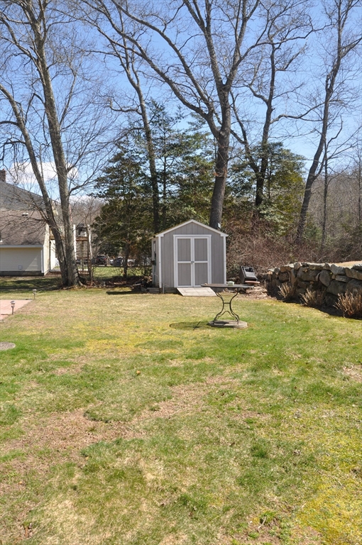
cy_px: 272
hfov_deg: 47.8
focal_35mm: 27
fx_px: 408
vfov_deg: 67.4
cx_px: 181
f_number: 8
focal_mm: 18
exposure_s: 1/250
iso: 200
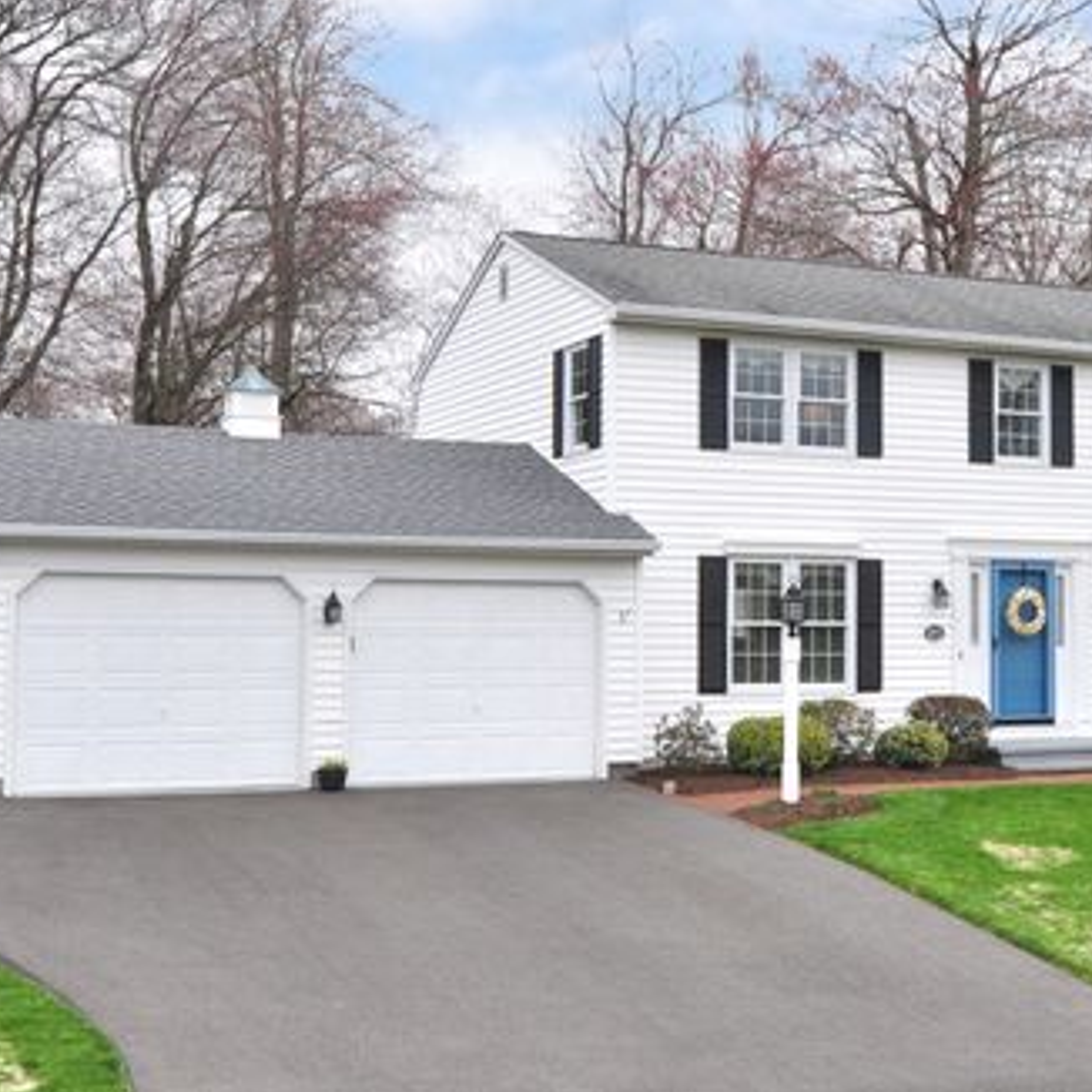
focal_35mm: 39
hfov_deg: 42.5
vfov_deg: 42.8
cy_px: 546
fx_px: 1392
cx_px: 677
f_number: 8
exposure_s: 1/250
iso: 400
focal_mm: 20
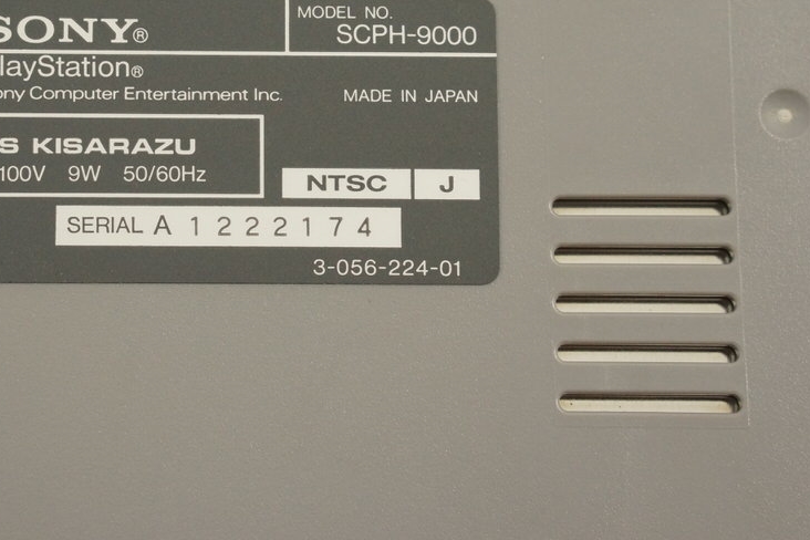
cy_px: 106
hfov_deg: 16.6
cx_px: 240
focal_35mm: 123
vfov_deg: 11.1
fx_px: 2767
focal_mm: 50
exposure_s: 1/80
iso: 1000
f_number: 6.3
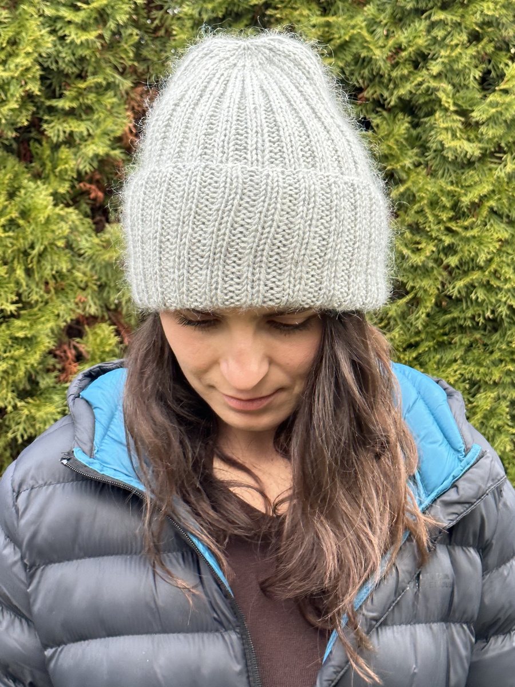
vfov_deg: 39.7
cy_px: 344
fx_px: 952
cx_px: 258
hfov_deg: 30.3
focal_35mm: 48
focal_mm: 6.86
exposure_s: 1/172
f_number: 1.78
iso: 80
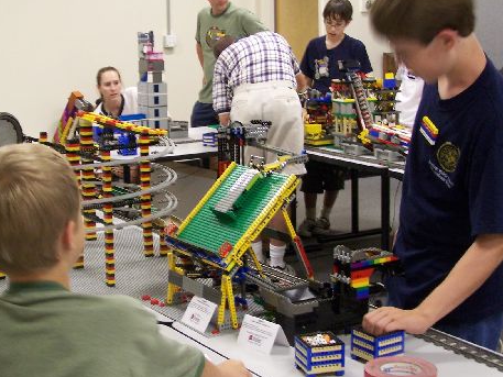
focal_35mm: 68
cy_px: 158
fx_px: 988
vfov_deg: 21.6
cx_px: 208
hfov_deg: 28.5
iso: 140
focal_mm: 8
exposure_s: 1/13
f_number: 3
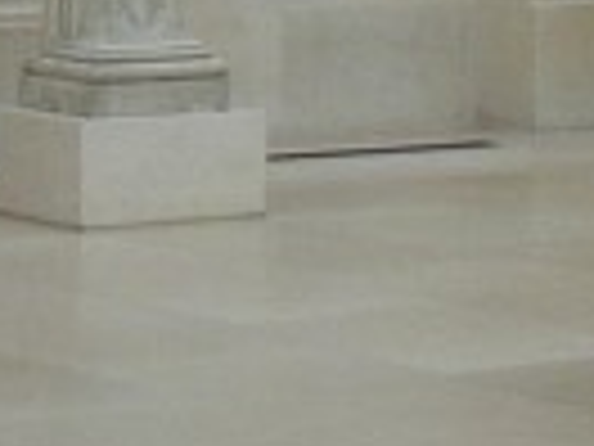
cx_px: 770
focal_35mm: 232
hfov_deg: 8.4
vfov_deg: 6.2
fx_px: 3981
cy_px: -464
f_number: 3.5
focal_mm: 5.4
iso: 296
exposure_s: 1/57.1
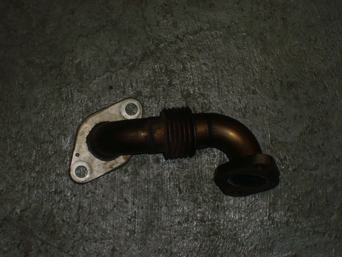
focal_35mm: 105
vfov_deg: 14.1
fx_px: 1037
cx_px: 171
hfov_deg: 18.7
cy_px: 128
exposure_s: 1/60
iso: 100
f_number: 4.9
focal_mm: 17.4
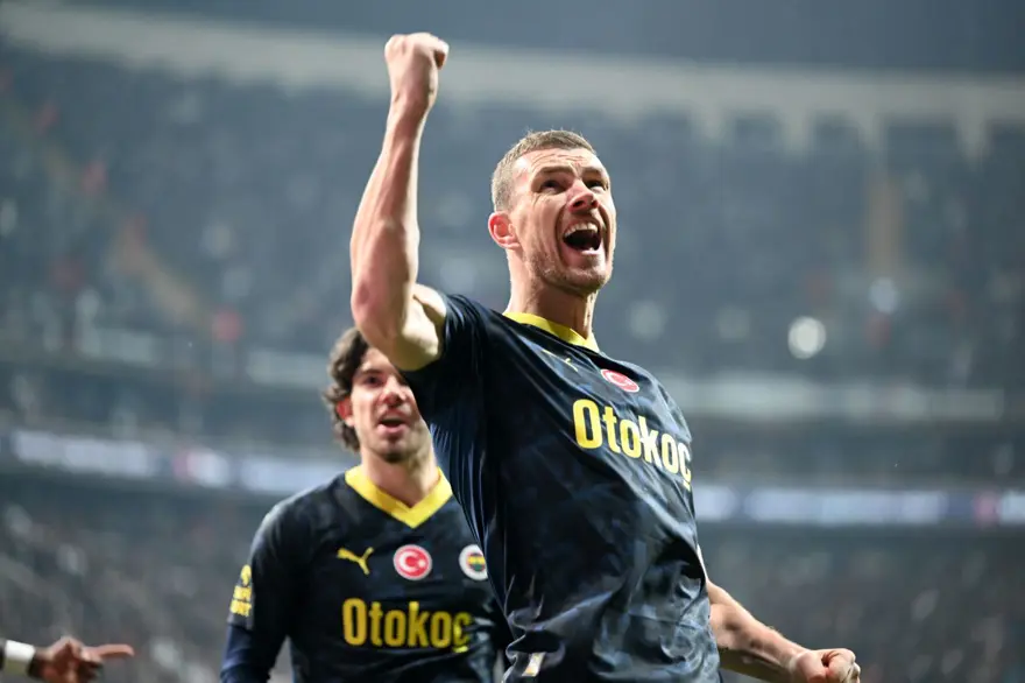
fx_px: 3984
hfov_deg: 14.7
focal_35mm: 140
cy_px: 342
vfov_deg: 9.8
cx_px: 512
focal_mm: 140
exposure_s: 1/800
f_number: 2.8
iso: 2000
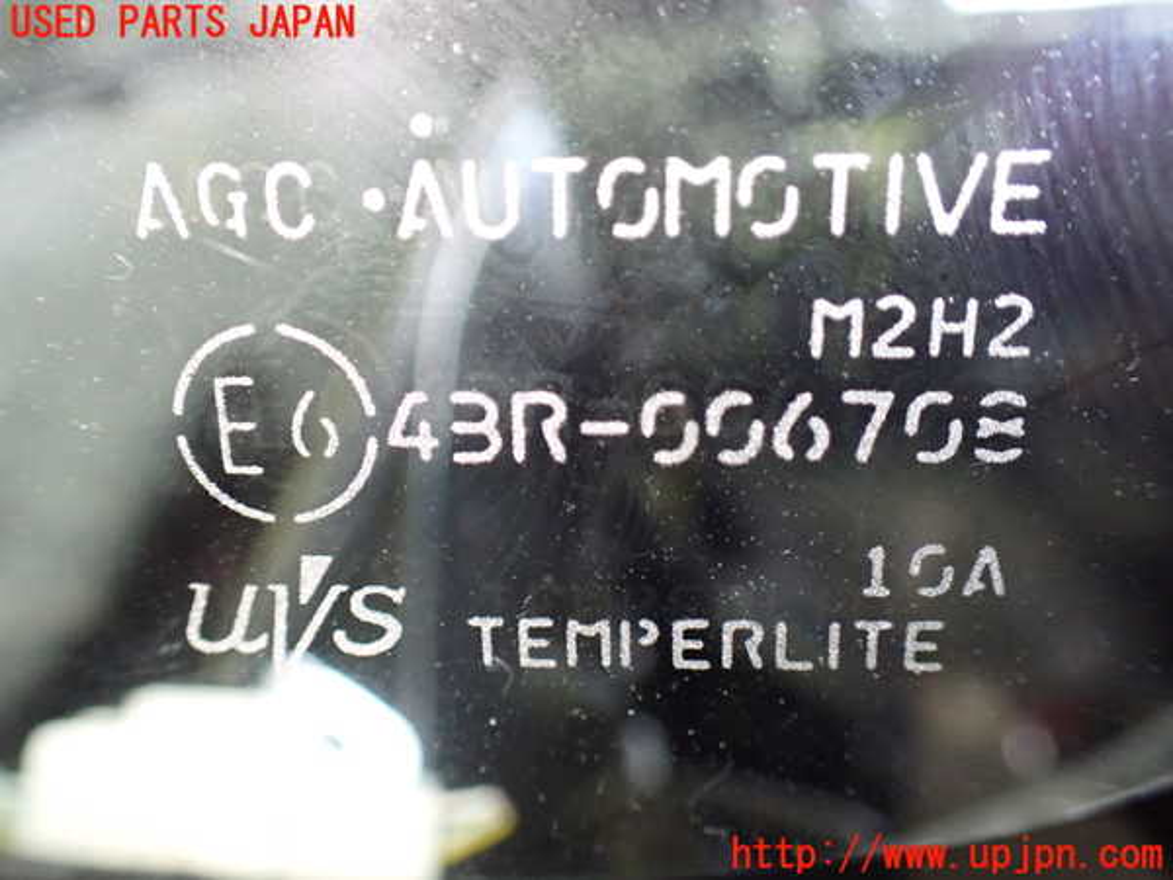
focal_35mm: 30
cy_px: 440
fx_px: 1017
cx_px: 586
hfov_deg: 60.0
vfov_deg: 46.8
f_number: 2.3
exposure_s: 1/50
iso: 800
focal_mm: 5.4
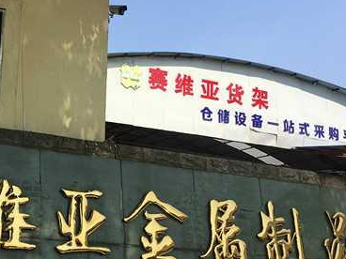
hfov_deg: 30.1
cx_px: 78
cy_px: 142
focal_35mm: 63
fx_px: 630
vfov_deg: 23.3
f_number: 2.2
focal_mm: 4.15
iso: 25
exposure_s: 1/1183
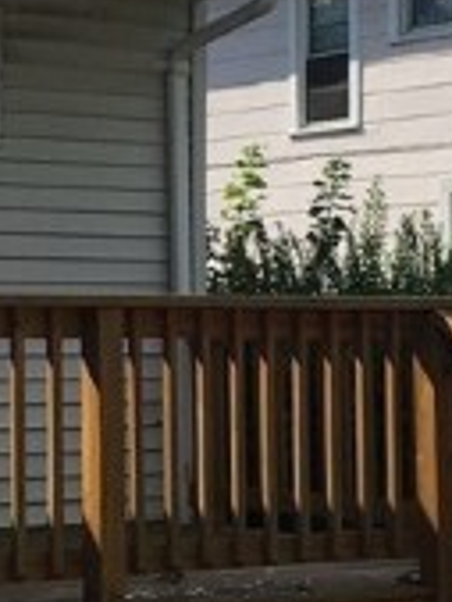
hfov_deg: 11.0
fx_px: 2295
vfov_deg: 14.9
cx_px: -121
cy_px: 289
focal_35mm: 132
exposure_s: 1/1570
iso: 25
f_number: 2.2
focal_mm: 4.15
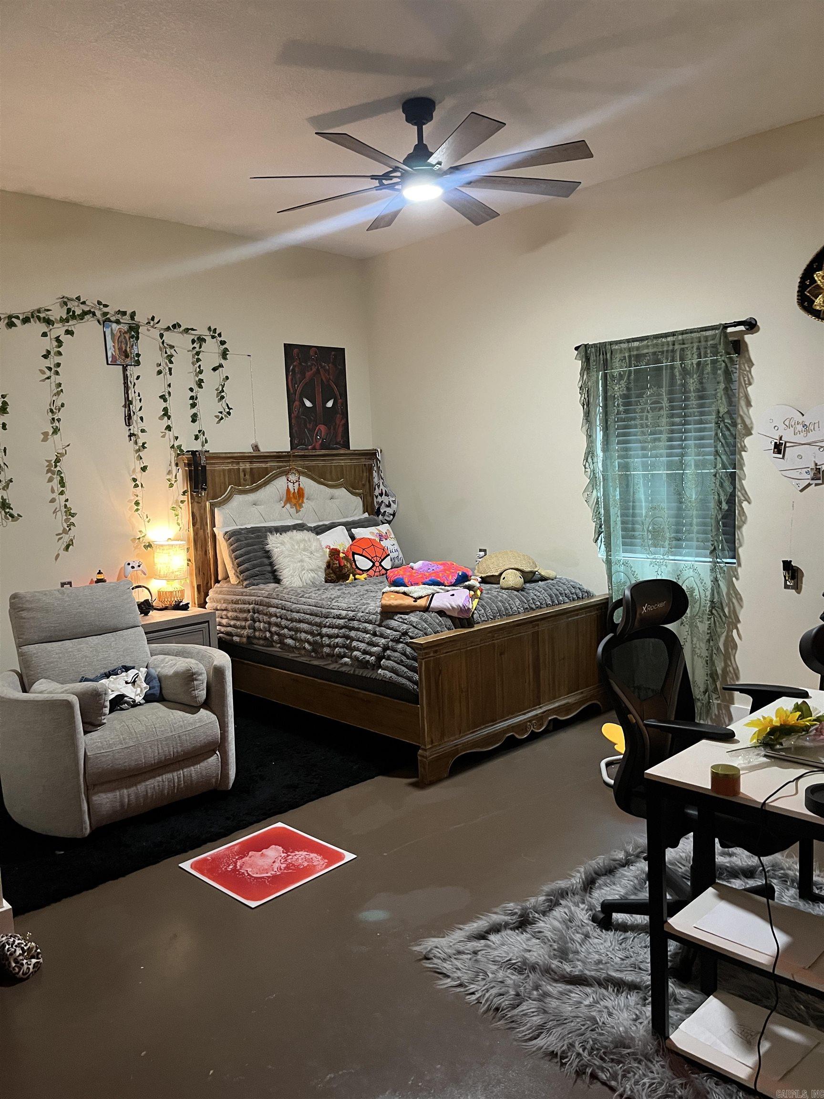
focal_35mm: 26
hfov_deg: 53.1
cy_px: 550
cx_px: 412
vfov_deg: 67.3
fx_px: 825
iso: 500
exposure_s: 1/40
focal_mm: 5.1
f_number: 1.6
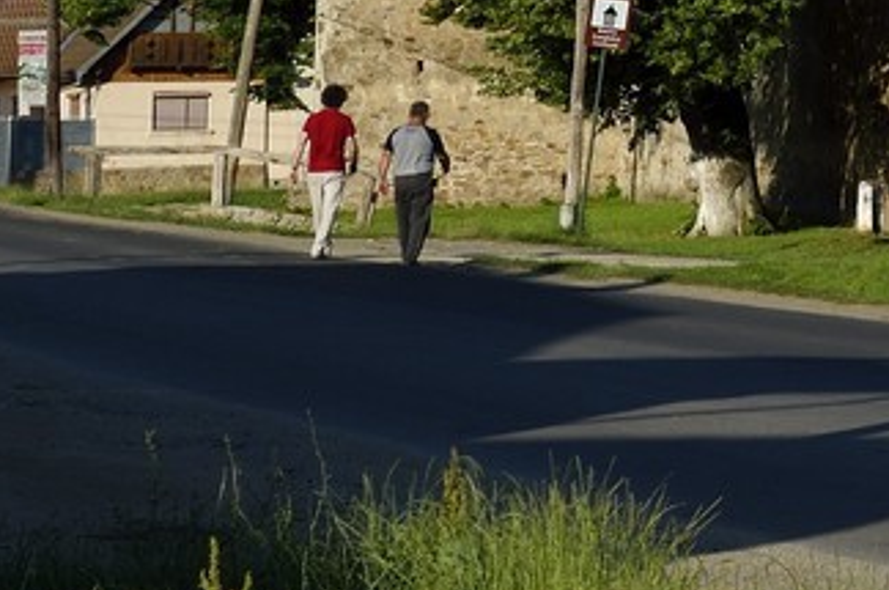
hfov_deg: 8.1
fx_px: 5844
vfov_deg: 5.7
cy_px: -368
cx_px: 2074
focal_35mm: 237
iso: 200
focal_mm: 48
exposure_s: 1/250
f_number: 14
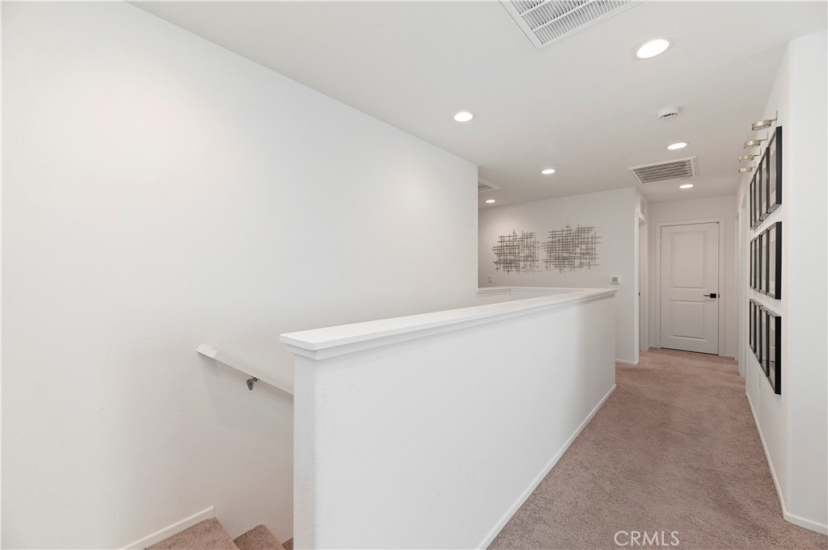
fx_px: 322
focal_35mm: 14
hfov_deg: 104.3
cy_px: 275
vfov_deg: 81.1
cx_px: 414
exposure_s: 1/25
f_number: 10
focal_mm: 14
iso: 500
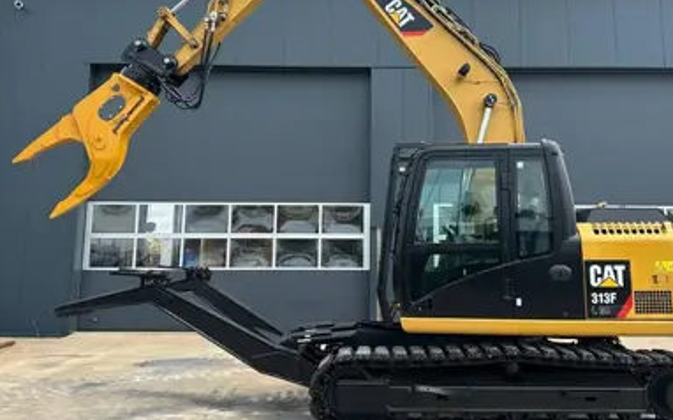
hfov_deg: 59.6
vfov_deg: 39.2
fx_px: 586
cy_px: 169
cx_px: 365
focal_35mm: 32
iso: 80
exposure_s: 1/2110
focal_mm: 6.86
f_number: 1.78
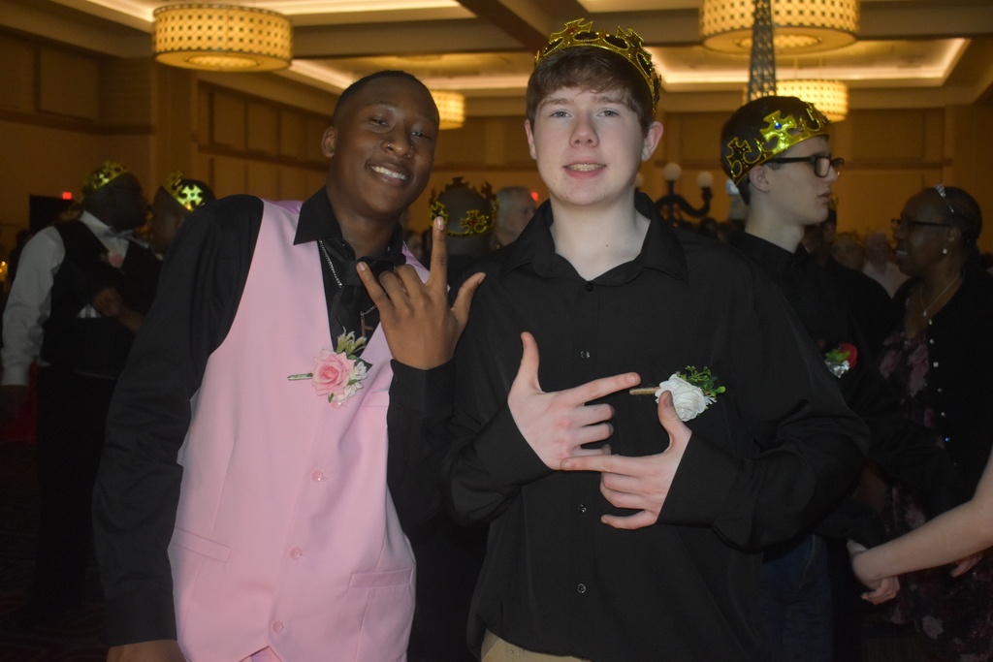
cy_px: 331
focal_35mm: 42
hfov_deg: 46.4
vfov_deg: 31.9
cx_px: 496
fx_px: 1159
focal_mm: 28
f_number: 4.2
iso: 2500
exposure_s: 1/60
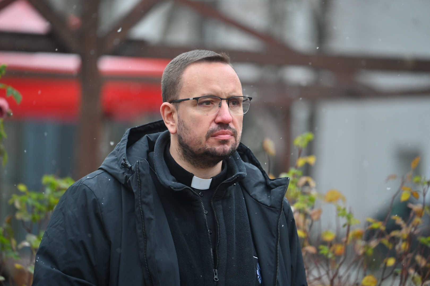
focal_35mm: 180
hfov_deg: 11.4
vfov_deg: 7.6
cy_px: 143
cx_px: 215
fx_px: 2150
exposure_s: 1/400
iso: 500
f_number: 2.8
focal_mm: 180
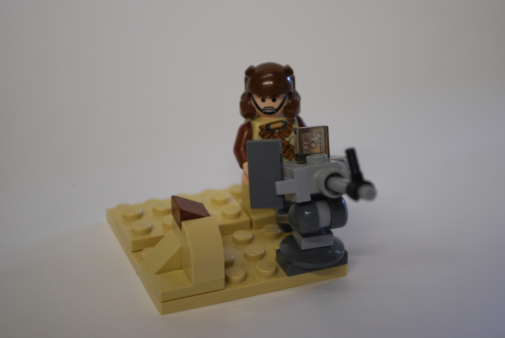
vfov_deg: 16.6
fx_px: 1159
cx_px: 252
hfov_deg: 24.6
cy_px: 169
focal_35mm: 82
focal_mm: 55
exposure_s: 1/10
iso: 400
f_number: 5.6
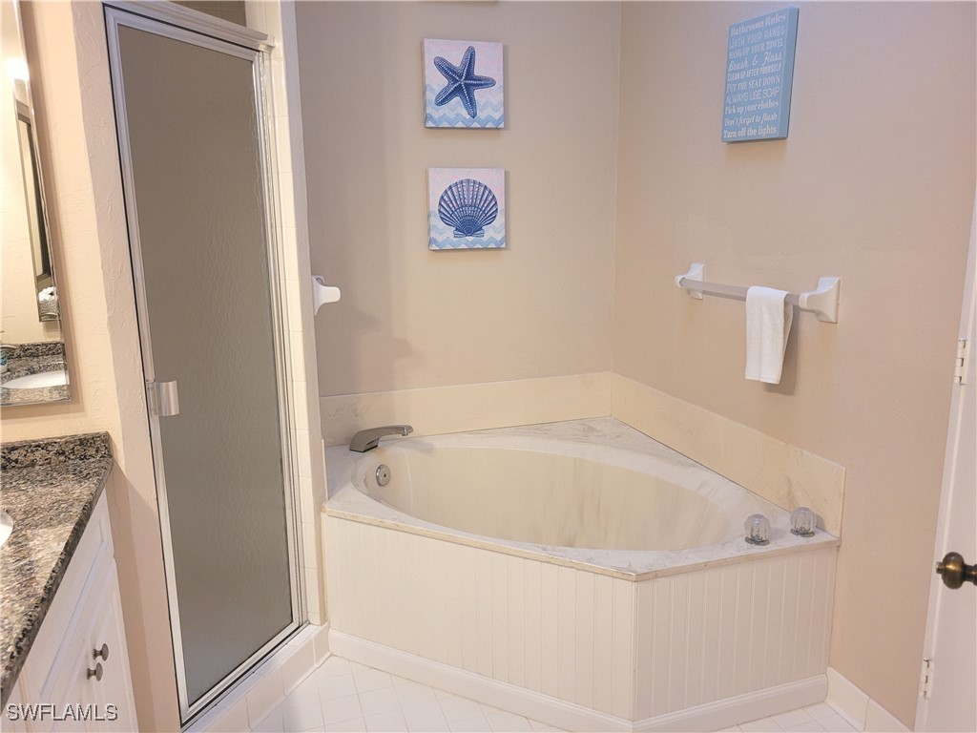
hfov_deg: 67.3
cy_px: 366
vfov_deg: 53.1
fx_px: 734
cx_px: 488
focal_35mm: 26
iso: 200
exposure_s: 1/120
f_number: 1.8
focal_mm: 5.4
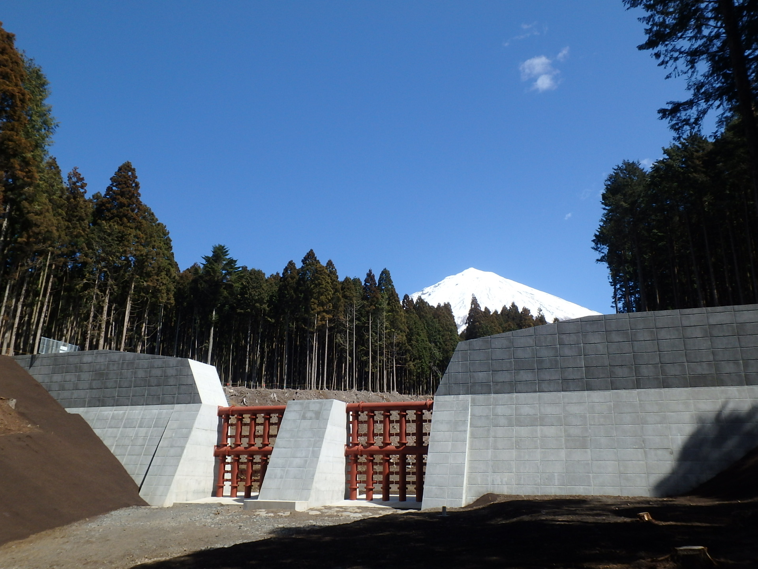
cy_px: 284
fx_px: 635
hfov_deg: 61.7
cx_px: 379
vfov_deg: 48.2
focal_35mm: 29
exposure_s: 1/1000
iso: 125
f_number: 4.6
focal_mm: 5.2
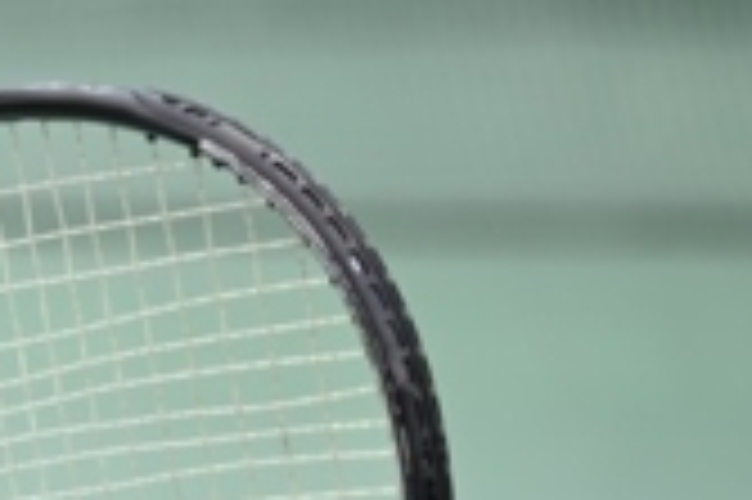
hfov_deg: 10.2
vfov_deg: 6.8
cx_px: -122
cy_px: 385
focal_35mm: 200
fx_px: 4174
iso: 200
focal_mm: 50
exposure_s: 1/1600
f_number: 1.8
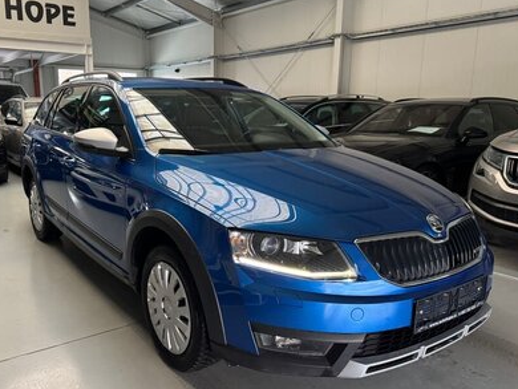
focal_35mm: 30
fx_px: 449
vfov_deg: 46.8
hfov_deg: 59.7
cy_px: 208
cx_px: 223
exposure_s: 1/58
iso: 800
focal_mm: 6.76
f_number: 1.78
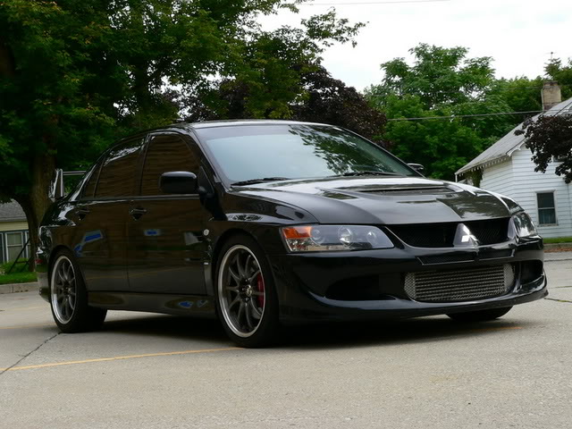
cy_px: 214
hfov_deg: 28.6
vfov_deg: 21.6
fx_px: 1124
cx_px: 286
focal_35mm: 68
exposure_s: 1/125
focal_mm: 11.4
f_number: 8
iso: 100
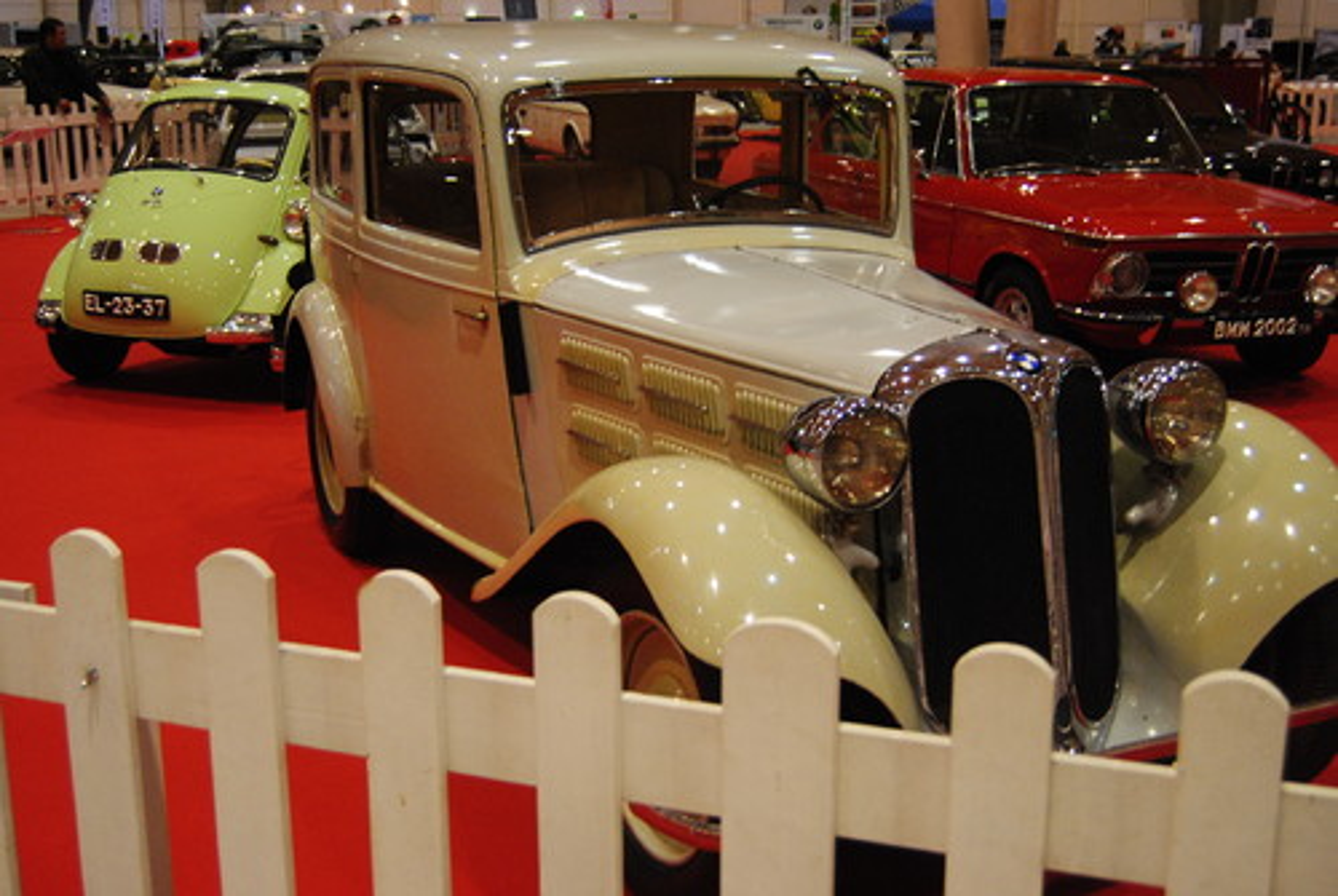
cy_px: 448
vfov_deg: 30.0
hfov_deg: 43.5
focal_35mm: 45
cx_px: 669
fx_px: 1675
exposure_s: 1/30
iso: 400
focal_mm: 30
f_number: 4.2
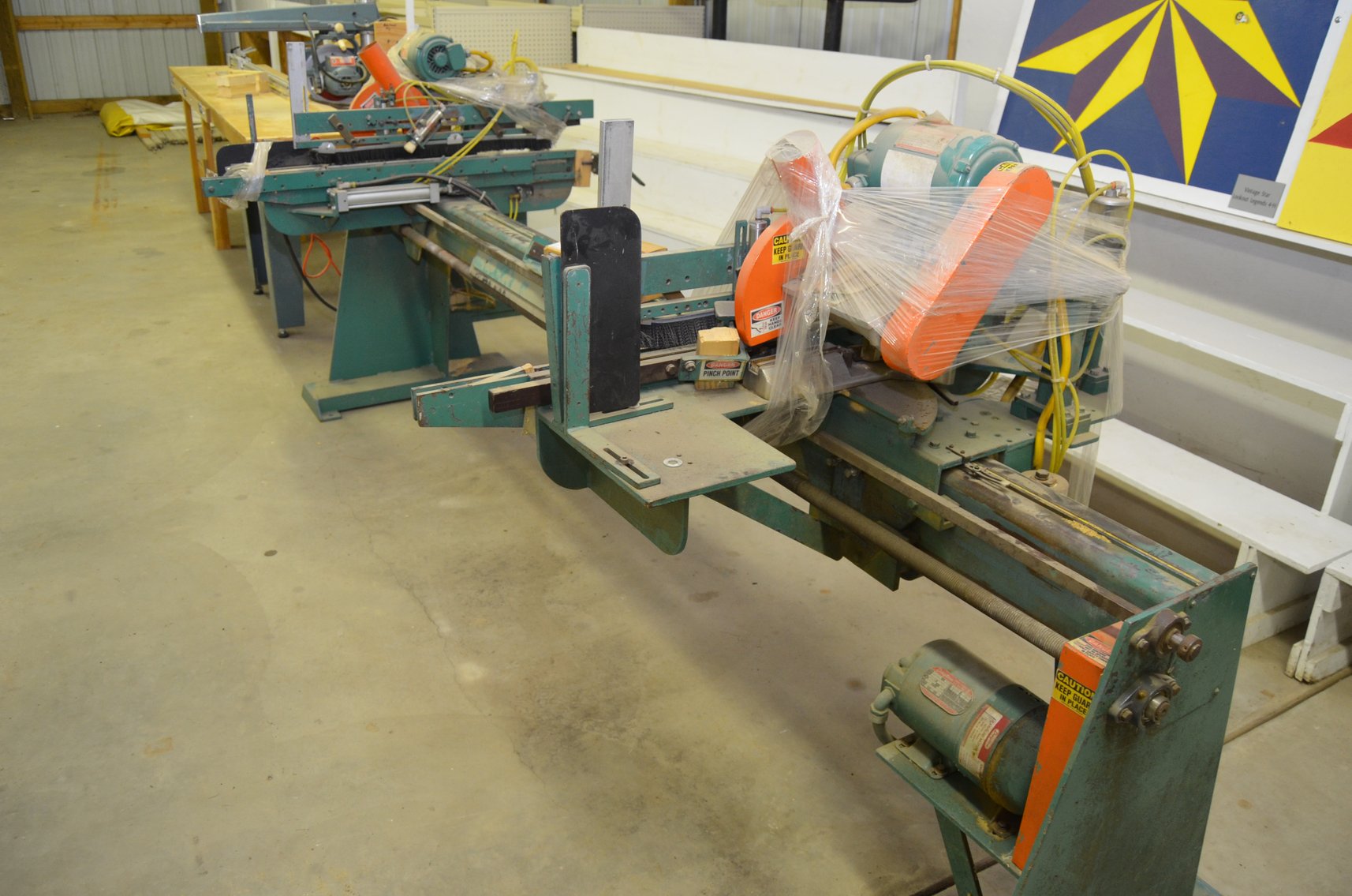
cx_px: 676
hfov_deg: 67.5
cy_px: 448
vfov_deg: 47.7
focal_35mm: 27
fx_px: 1012
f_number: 4
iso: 800
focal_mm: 18
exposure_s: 1/60
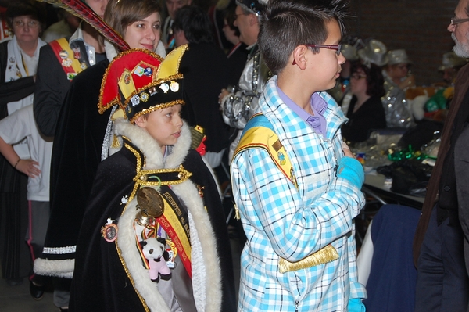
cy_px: 156
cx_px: 234
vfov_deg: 20.6
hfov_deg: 30.5
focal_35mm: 66
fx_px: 859
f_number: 4.8
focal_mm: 44
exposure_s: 1/60
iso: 400
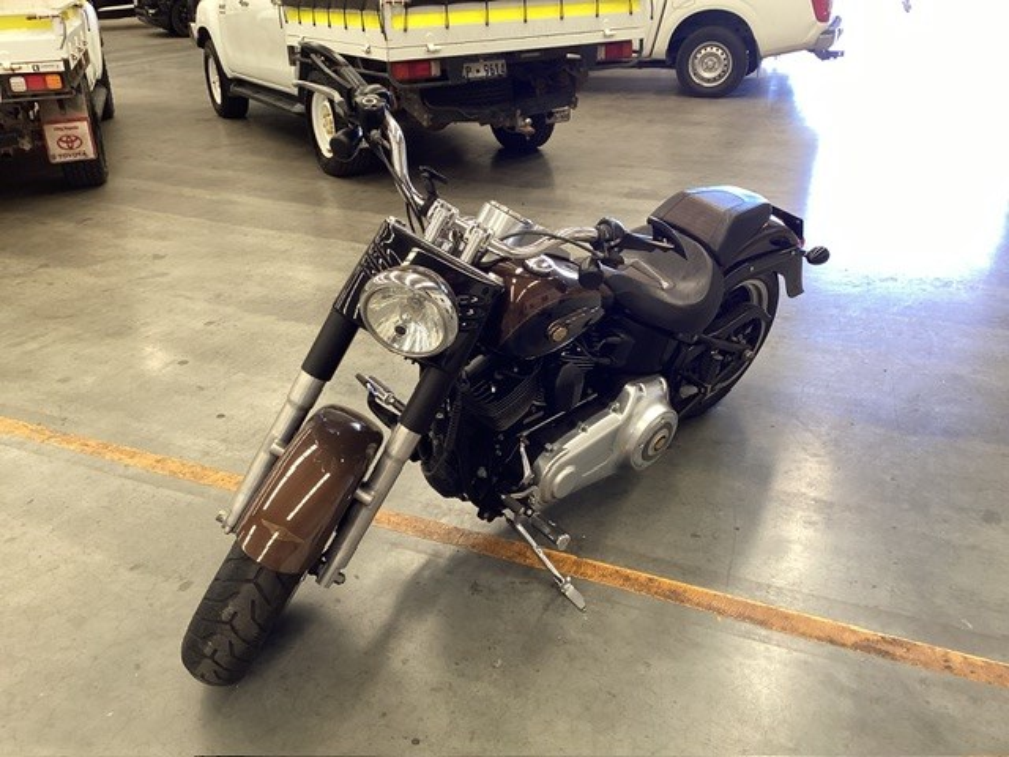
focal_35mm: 31
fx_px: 904
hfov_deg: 58.4
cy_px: 378
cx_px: 504
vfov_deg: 45.4
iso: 80
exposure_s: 1/50
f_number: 2.4
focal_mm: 3.3
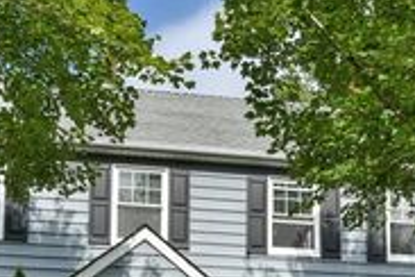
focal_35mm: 60
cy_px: 369
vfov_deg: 20.5
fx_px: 692
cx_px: 209
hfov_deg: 33.4
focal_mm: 22
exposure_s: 1/3000
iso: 200
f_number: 2.8
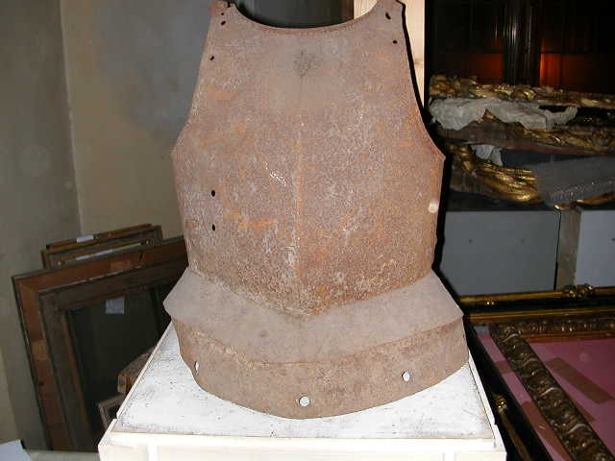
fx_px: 657
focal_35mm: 37
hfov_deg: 50.1
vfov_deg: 38.7
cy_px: 230
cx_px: 308
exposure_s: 1/59.9
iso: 100
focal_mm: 5.6
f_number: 2.7
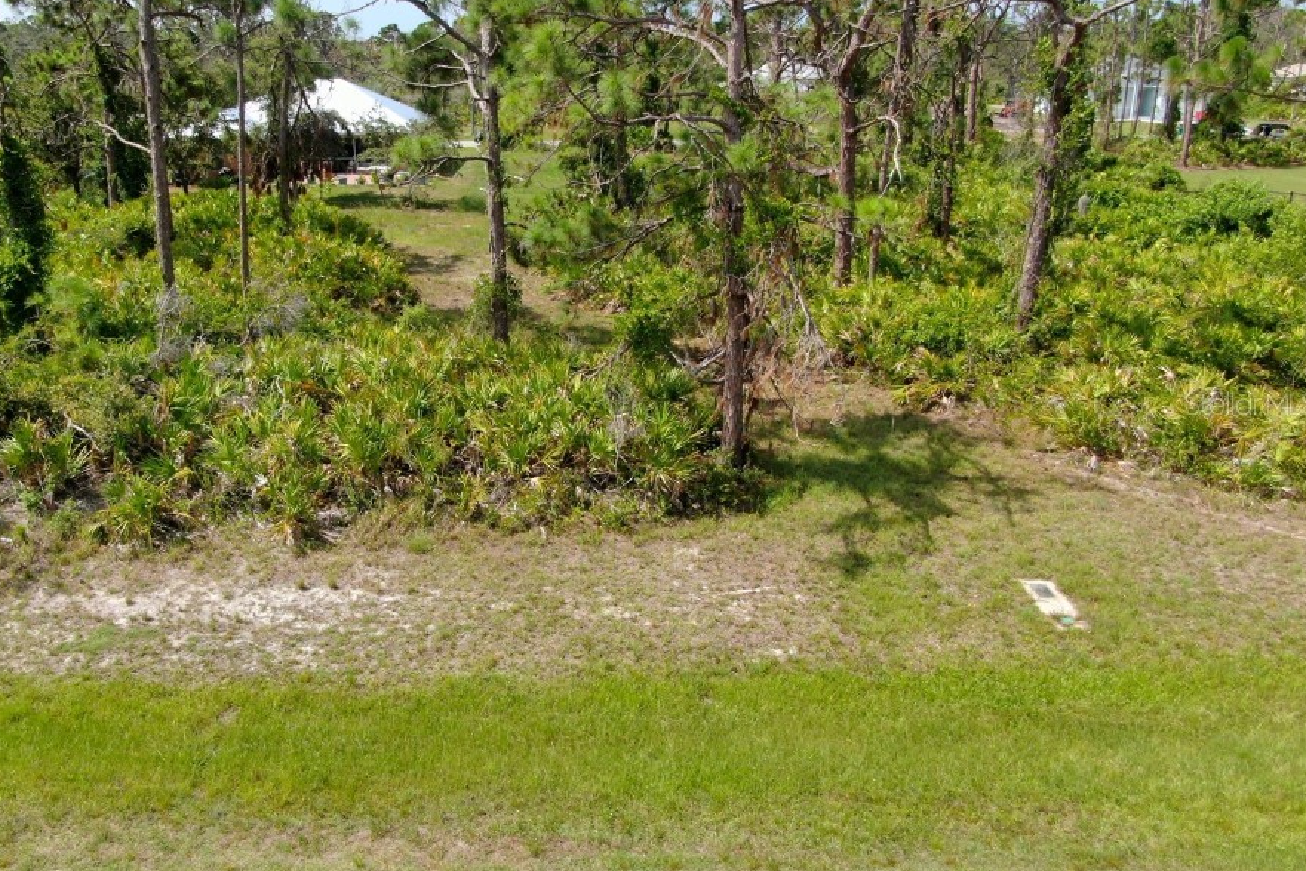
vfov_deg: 45.0
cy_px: 403
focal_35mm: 29
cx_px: 565
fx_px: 1052
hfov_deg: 63.4
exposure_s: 1/800
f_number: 2.8
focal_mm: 4.39
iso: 100
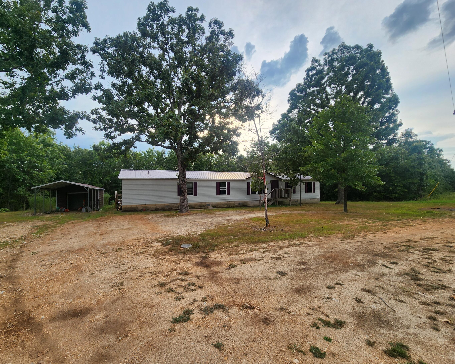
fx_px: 189
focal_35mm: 14
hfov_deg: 100.6
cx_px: 213
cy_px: 183
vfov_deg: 88.0
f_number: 2.2
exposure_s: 1/650
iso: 50
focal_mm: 2.2
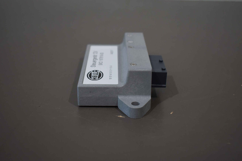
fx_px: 323
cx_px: 121
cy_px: 80
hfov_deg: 41.1
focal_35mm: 48
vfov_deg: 28.1
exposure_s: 1/250
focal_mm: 32
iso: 560
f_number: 4.5
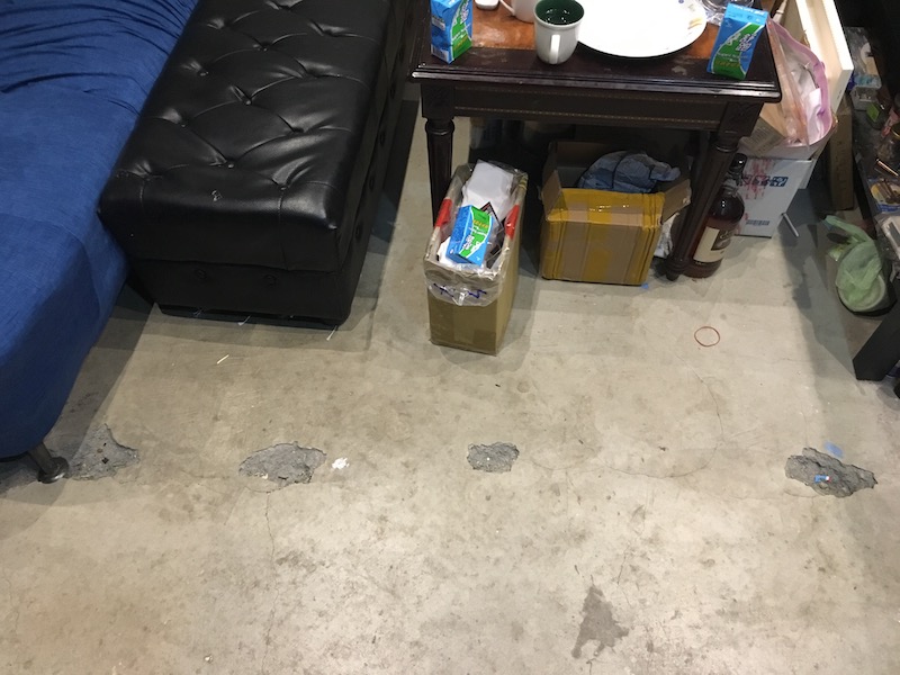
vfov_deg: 48.2
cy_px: 338
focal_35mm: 29
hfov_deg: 61.7
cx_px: 450
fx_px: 754
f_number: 2.2
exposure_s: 1/30
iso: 250
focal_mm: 4.15
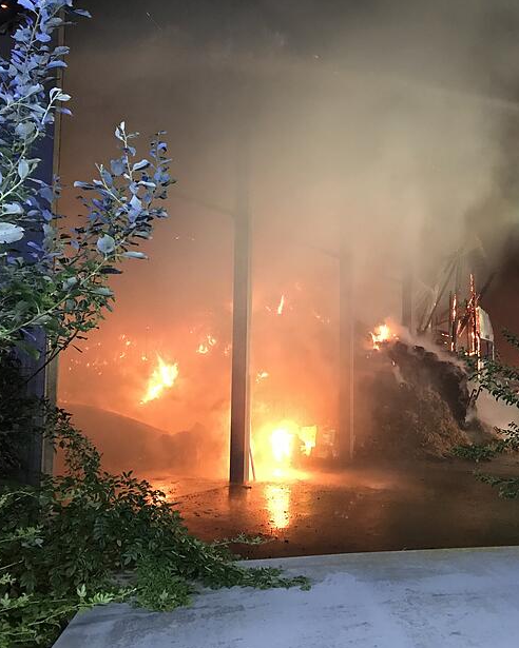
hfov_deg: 39.0
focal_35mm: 37
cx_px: 391
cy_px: 325
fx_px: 710
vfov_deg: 49.1
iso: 100
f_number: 1.8
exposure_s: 1/5
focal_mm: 3.99
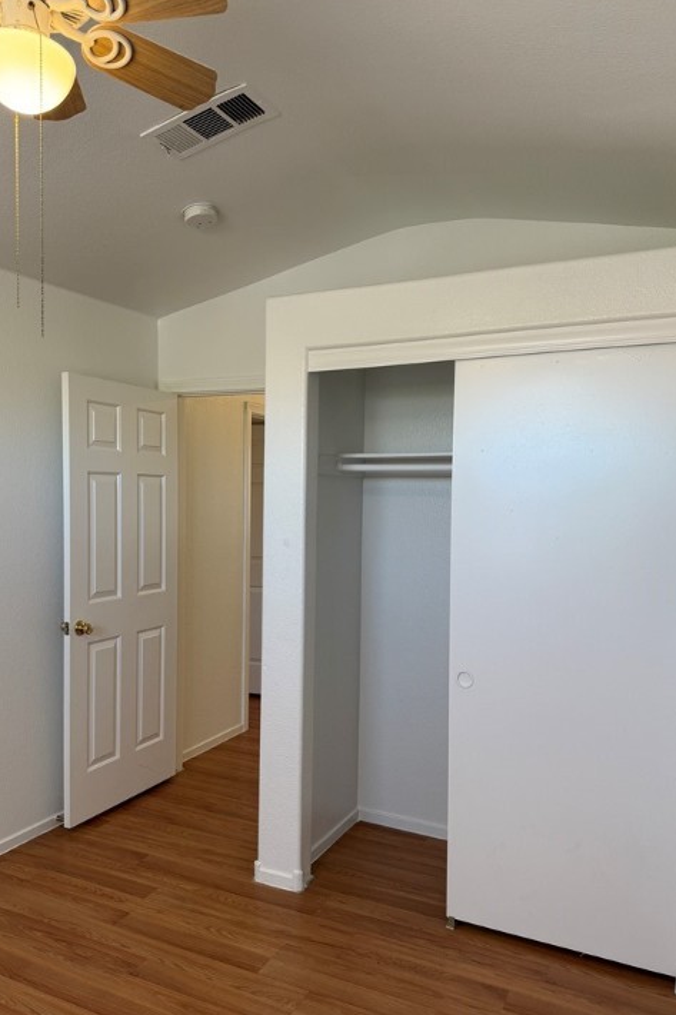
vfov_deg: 67.3
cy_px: 538
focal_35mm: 27
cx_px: 320
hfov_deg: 47.9
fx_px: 761
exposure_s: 1/120
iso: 125
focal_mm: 6.76
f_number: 1.78
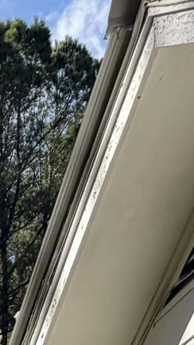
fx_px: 1653
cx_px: -389
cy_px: 857
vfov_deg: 10.2
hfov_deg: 6.2
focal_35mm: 181
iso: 100
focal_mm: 6.76
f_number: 1.78
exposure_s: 1/2299
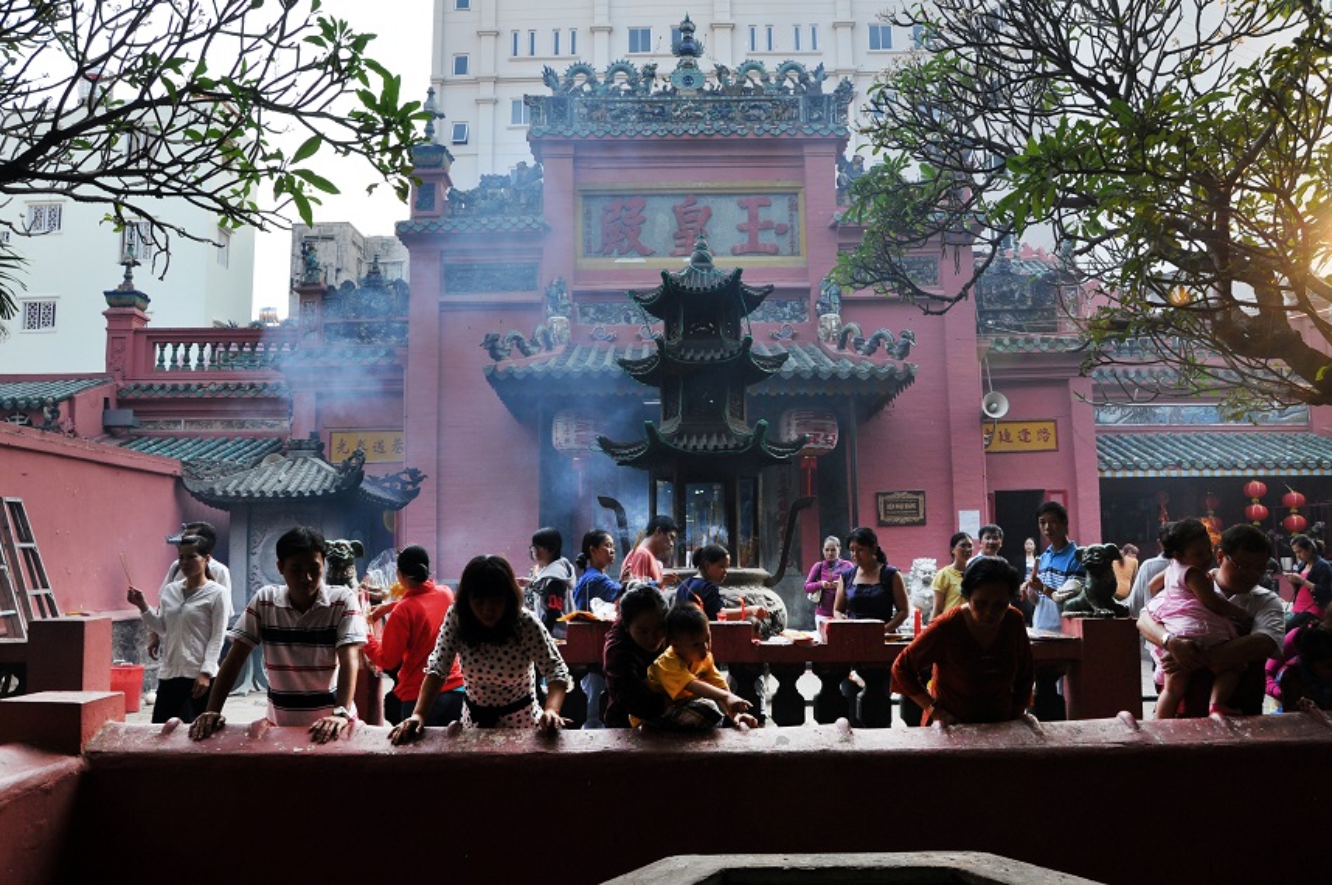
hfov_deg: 67.4
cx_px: 666
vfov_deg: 47.8
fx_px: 998
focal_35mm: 27
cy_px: 442
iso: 320
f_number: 8
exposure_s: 1/160
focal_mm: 18
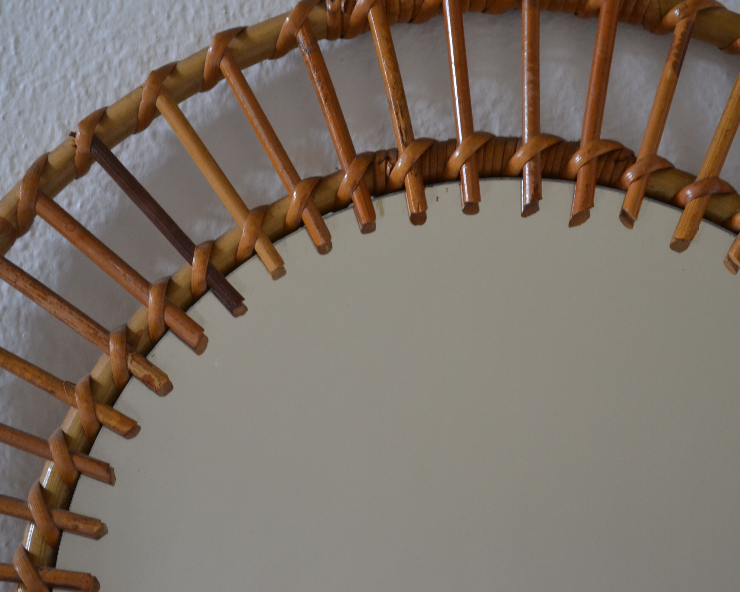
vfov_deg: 16.7
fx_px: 2015
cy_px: 250
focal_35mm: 92
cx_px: 335
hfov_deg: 20.8
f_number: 5.3
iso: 400
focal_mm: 46
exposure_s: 1/15
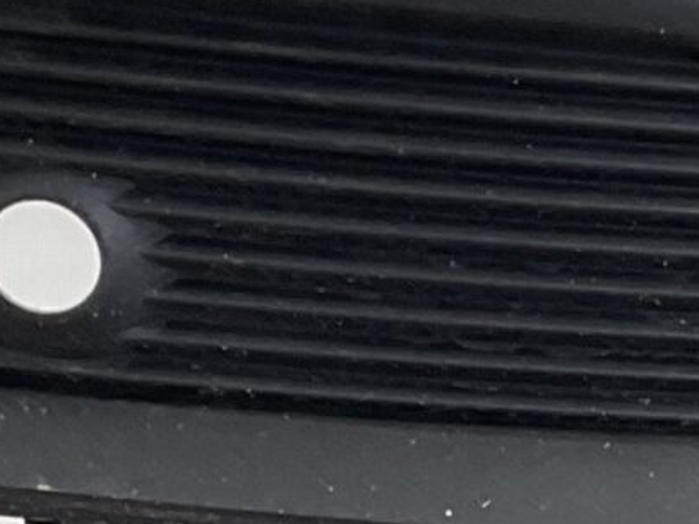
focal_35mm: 182
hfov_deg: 10.6
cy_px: 841
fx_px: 3675
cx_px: 963
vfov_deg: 8.0
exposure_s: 1/120
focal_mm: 3
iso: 32
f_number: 1.8
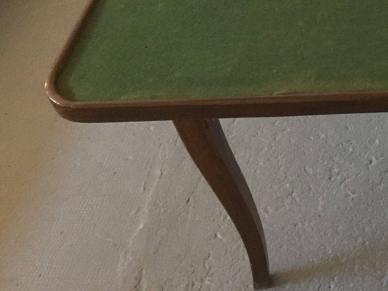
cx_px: 526
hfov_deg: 21.1
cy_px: -95
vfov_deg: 16.7
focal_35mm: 83
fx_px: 930
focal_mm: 4.15
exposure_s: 1/10
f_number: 2.2
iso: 100
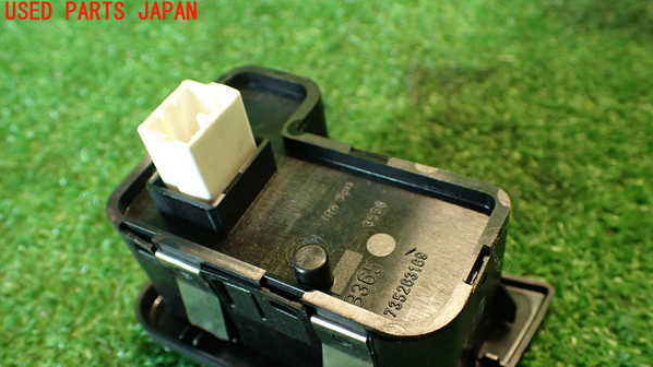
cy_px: 245
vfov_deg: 33.4
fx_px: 606
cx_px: 326
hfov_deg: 56.6
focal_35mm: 35
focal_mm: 5.79
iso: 400
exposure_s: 1/30
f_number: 2.4
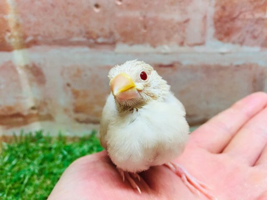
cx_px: 134
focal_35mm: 29
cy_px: 100
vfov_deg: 48.2
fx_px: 224
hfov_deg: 61.7
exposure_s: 1/30
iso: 50
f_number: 2.2
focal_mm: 4.15
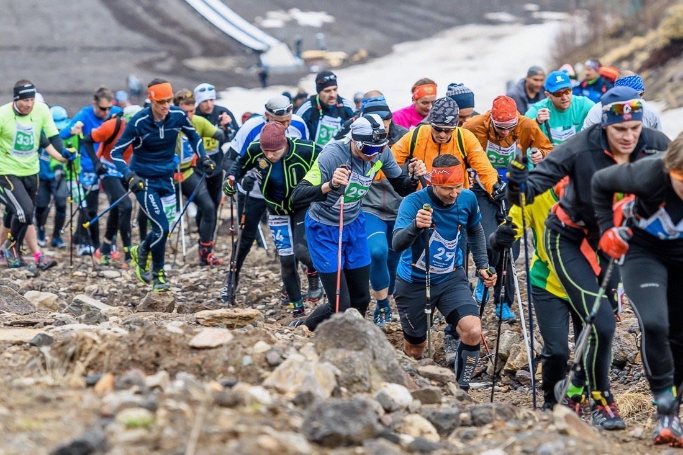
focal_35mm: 195
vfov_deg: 7.0
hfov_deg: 10.6
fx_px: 3699
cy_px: 228
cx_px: 342
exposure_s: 1/400
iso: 500
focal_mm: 130
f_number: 3.5
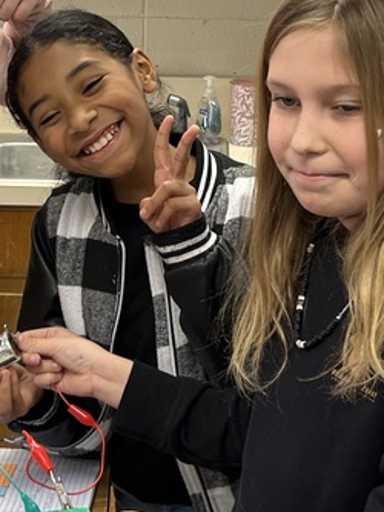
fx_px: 1183
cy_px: 132
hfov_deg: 18.4
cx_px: 167
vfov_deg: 24.2
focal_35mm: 80
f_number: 1.5
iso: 80
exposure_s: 1/60
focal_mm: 5.7
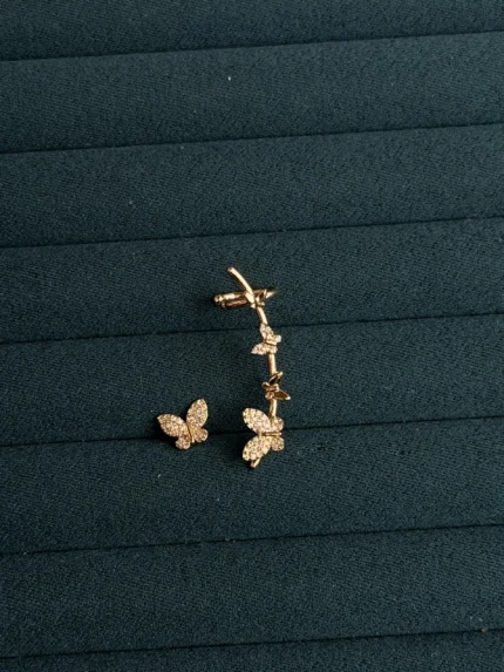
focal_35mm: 48
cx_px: 252
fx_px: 931
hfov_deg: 30.3
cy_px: 336
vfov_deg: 39.6
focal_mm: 6.76
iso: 64
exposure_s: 1/669
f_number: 1.78
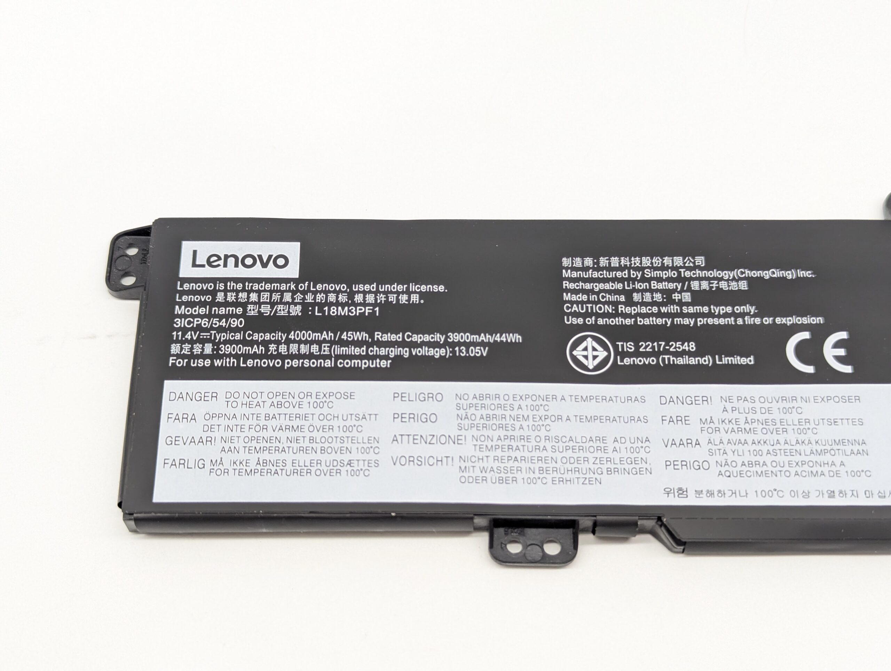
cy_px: 336
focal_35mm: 48
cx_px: 446
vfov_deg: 30.3
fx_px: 1237
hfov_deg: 39.6
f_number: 1.85
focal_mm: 6.81
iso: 87
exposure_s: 1/92.9
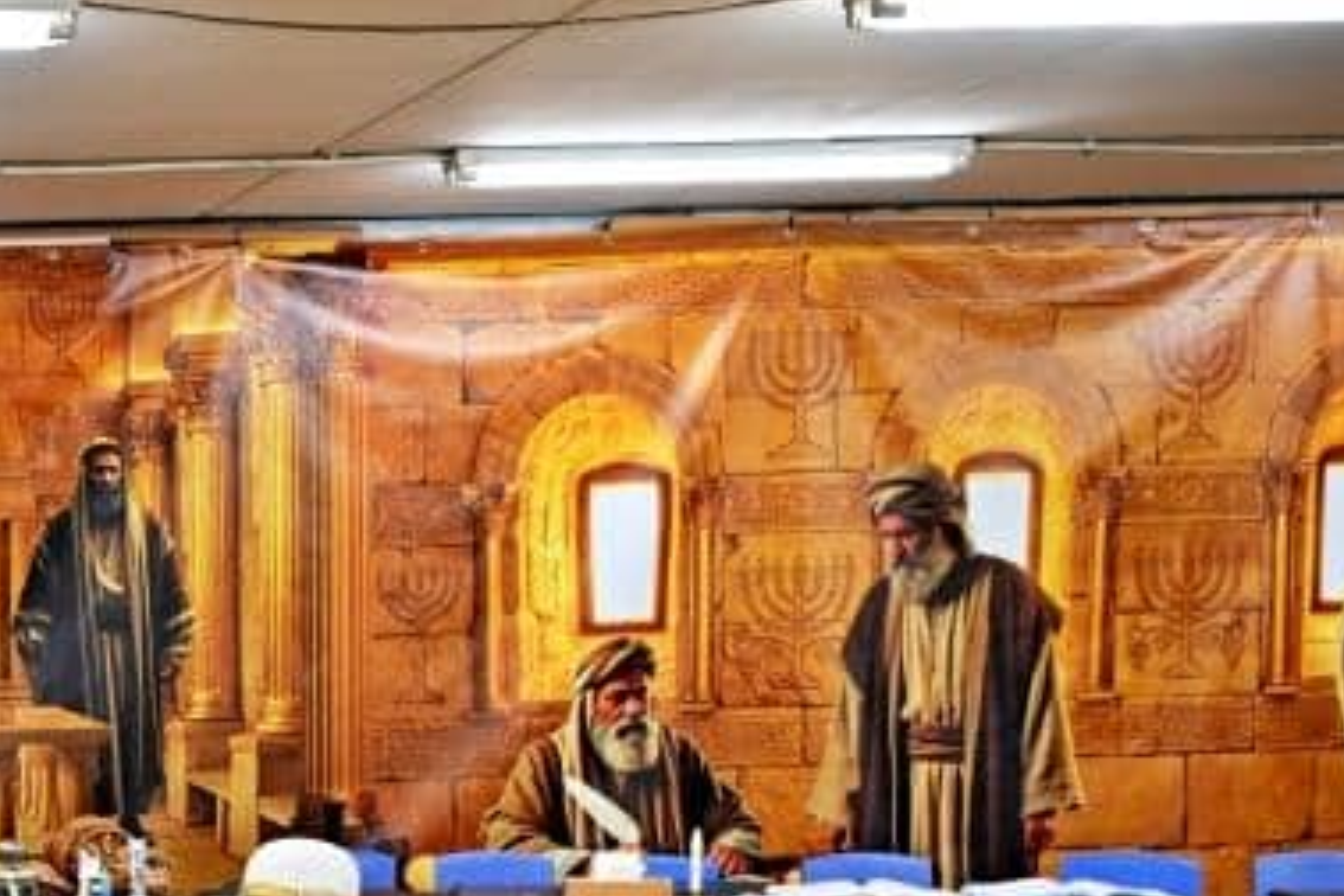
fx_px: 2426
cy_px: 862
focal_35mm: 65
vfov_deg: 20.4
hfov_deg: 26.3
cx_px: -405
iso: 320
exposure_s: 1/160
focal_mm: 24
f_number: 4
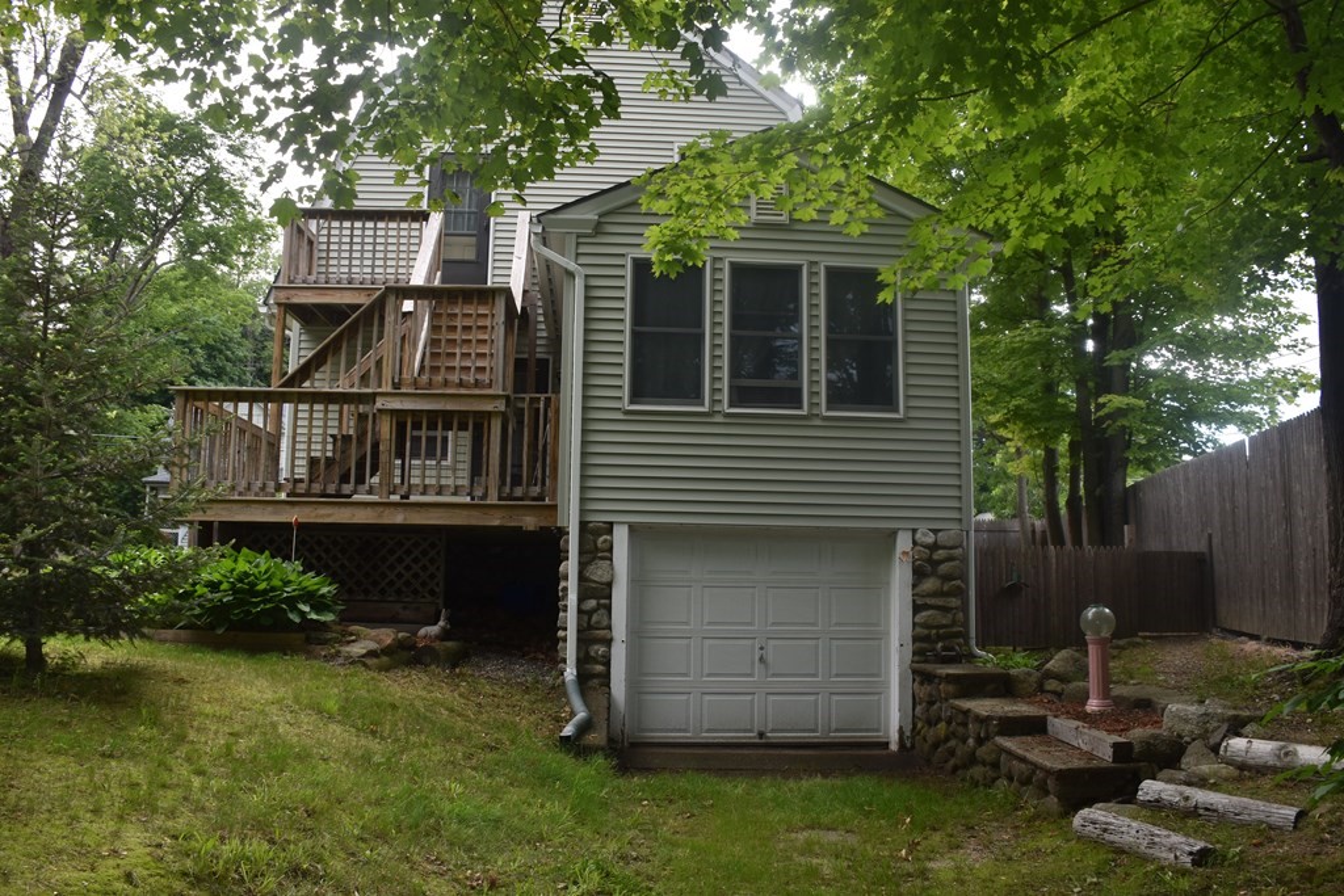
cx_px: 672
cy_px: 448
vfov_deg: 47.9
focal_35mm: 27
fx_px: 1008
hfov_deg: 67.4
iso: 180
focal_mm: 18
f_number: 5.6
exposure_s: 1/125
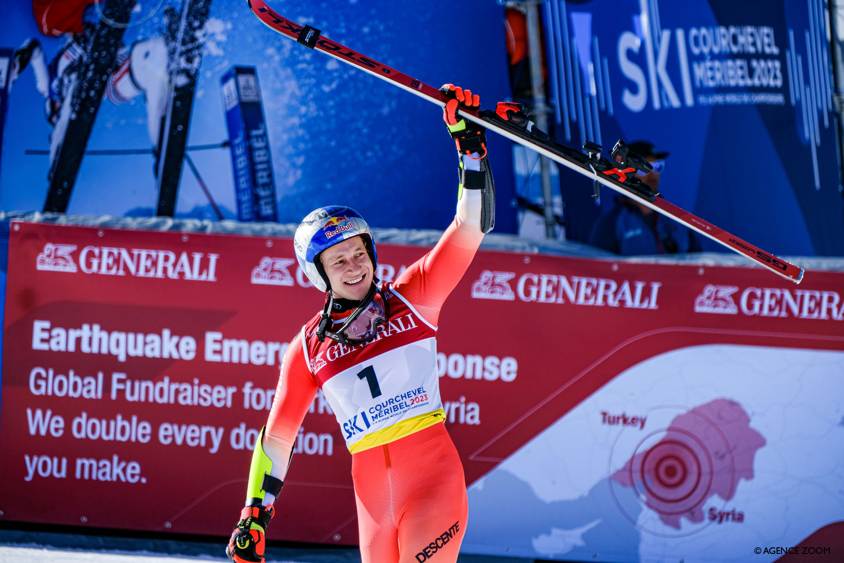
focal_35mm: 450
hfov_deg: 4.6
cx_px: 422
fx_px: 10549
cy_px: 282
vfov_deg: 3.1
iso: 200
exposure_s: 1/1000
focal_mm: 300
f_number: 5.6
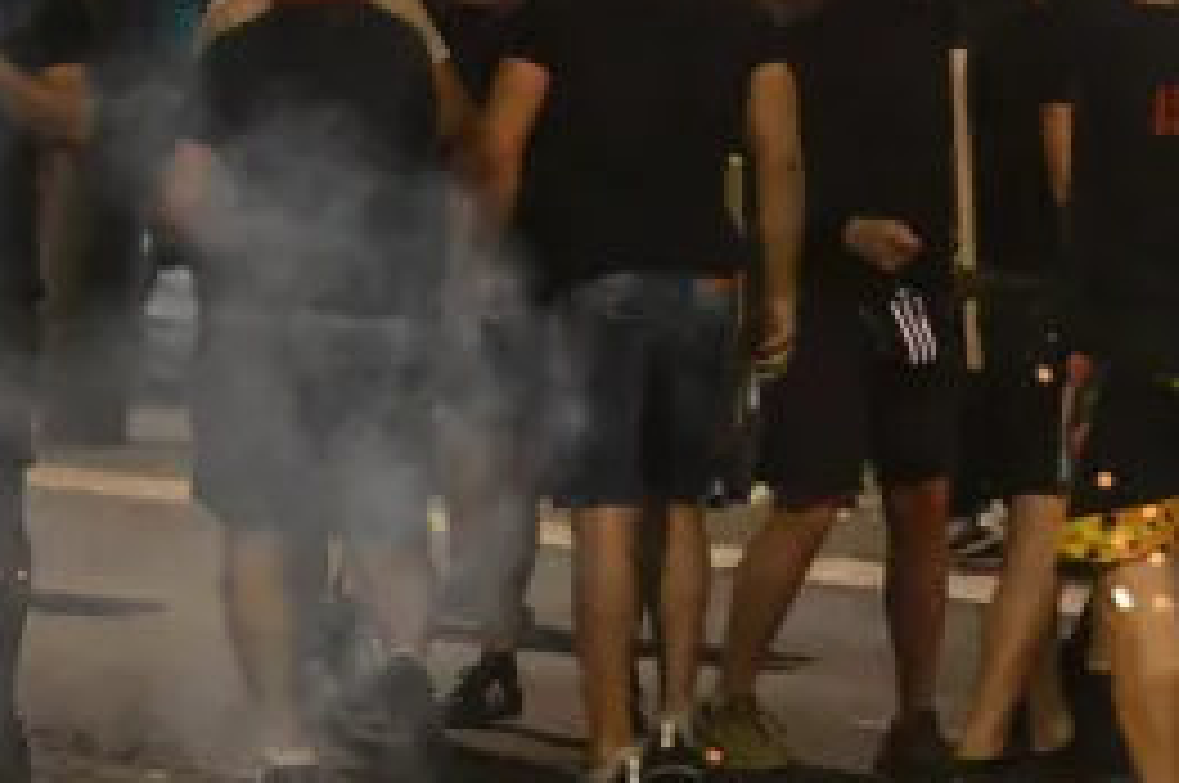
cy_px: 412
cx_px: 986
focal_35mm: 494
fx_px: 16158
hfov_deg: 4.2
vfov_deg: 2.8
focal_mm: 170
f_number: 2.8
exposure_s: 1/250
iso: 10000
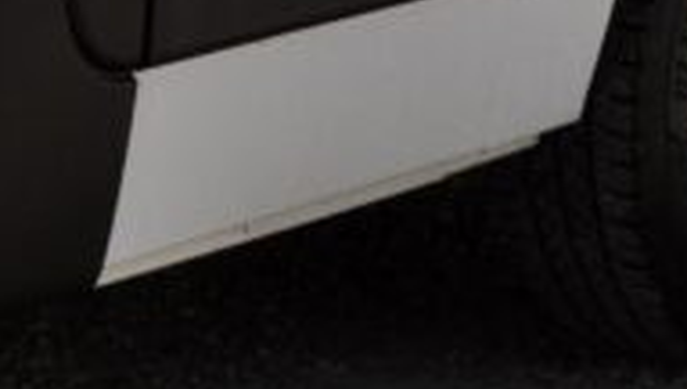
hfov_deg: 10.2
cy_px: -760
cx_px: 223
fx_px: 3827
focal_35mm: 210
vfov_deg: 5.5
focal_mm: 25
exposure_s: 1/320
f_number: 9
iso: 500
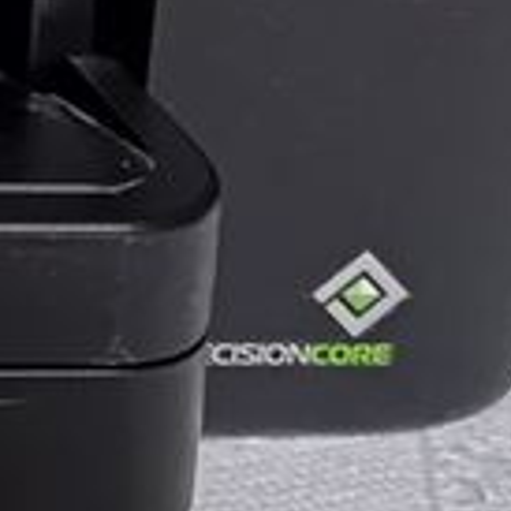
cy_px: -354
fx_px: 2589
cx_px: -824
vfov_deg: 10.7
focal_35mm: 155
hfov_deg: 9.6
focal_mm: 5.31
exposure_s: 1/50
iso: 954
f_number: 1.7
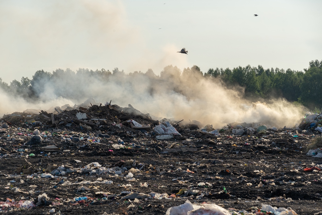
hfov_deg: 12.6
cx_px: 161
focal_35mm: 163
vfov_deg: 8.4
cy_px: 108
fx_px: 1458
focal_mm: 163
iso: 250
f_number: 10
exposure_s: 1/500
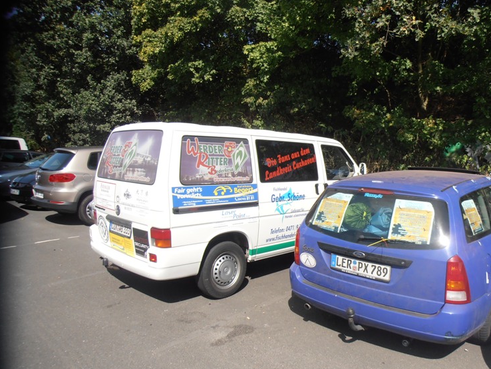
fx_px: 369
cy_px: 184
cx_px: 231
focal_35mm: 26
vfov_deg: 53.1
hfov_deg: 67.2
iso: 80
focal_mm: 4.2
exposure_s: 1/800
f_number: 3
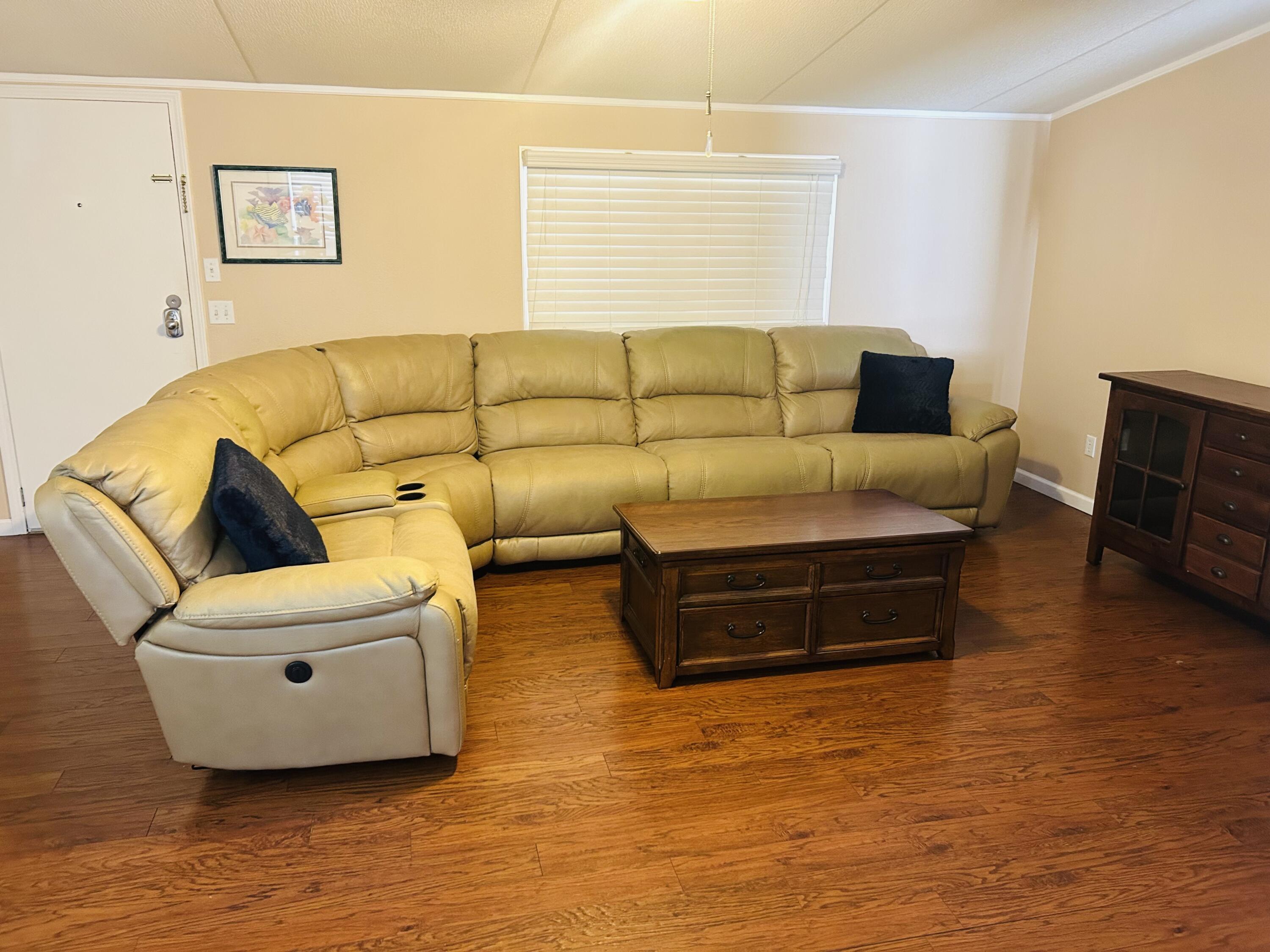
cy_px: 476
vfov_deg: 53.1
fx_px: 954
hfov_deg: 67.3
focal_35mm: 26
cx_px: 635
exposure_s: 1/60
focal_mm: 5.7
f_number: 1.5
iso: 500
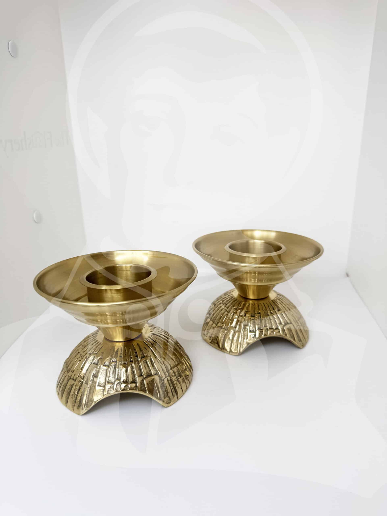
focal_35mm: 24
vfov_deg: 71.6
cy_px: 258
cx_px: 194
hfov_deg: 56.8
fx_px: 358
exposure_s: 1/700
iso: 80
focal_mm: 6.76
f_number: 1.78
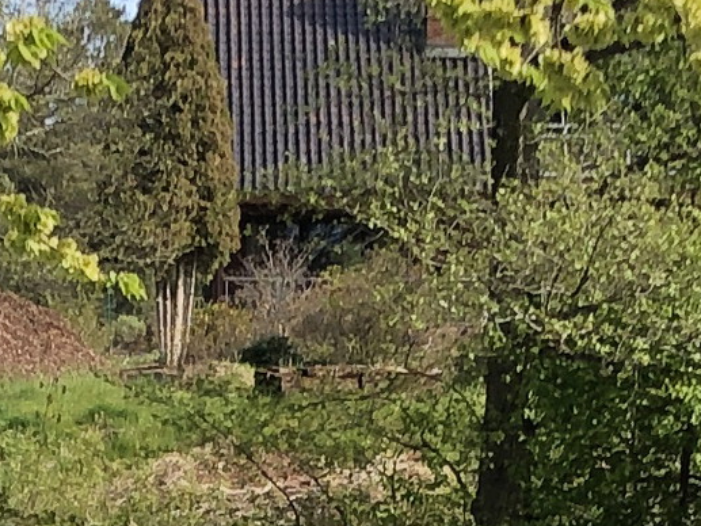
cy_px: 1320
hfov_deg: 9.5
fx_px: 4213
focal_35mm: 208
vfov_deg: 6.7
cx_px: 138
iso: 20
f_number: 1.8
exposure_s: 1/552
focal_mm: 3.99
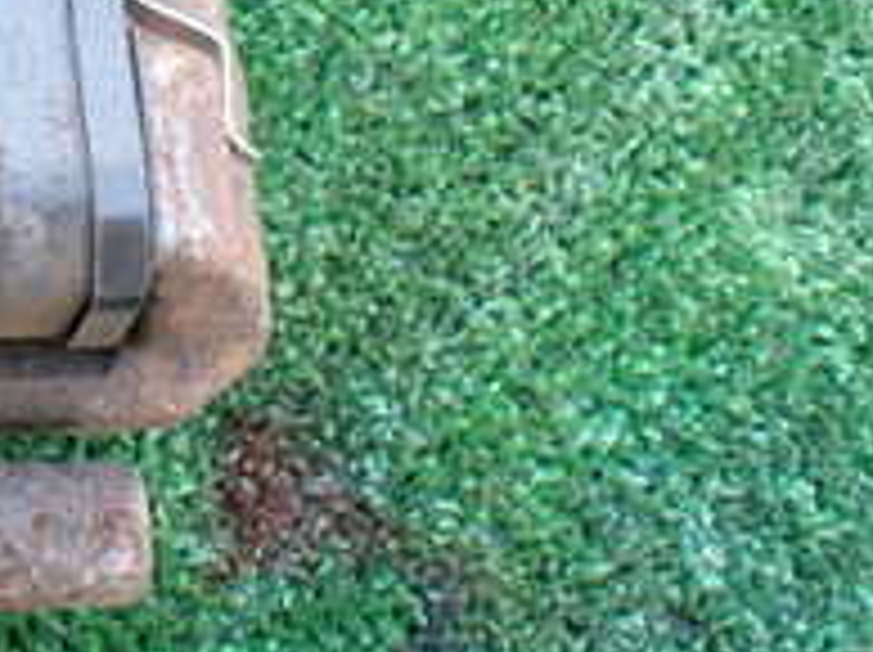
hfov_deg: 19.1
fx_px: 2343
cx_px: -346
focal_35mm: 93
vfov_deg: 15.4
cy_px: -94
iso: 200
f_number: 2.3
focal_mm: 5.4
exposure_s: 1/125
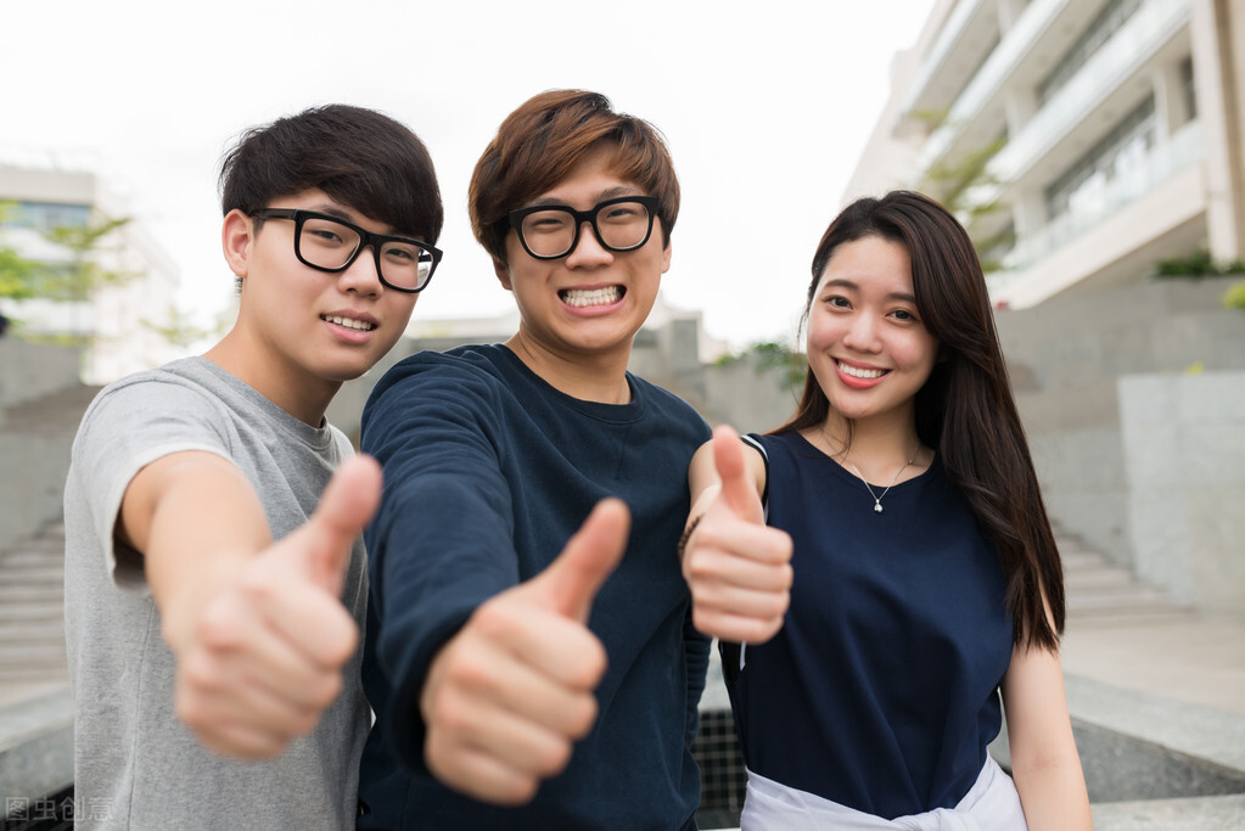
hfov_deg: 54.4
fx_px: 1211
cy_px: 416
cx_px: 622
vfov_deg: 37.9
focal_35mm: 35
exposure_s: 1/320
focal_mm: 35
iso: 500
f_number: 3.2
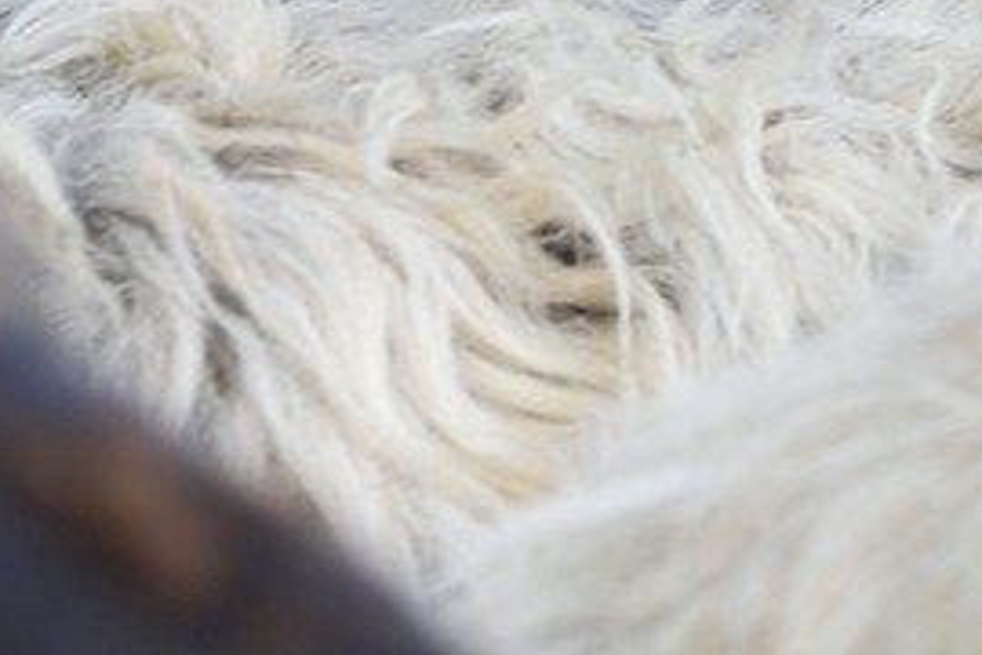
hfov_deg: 1.7
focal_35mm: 1186
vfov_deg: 1.2
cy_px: -666
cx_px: 2488
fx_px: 32349
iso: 400
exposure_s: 1/200
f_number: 5.6
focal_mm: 200
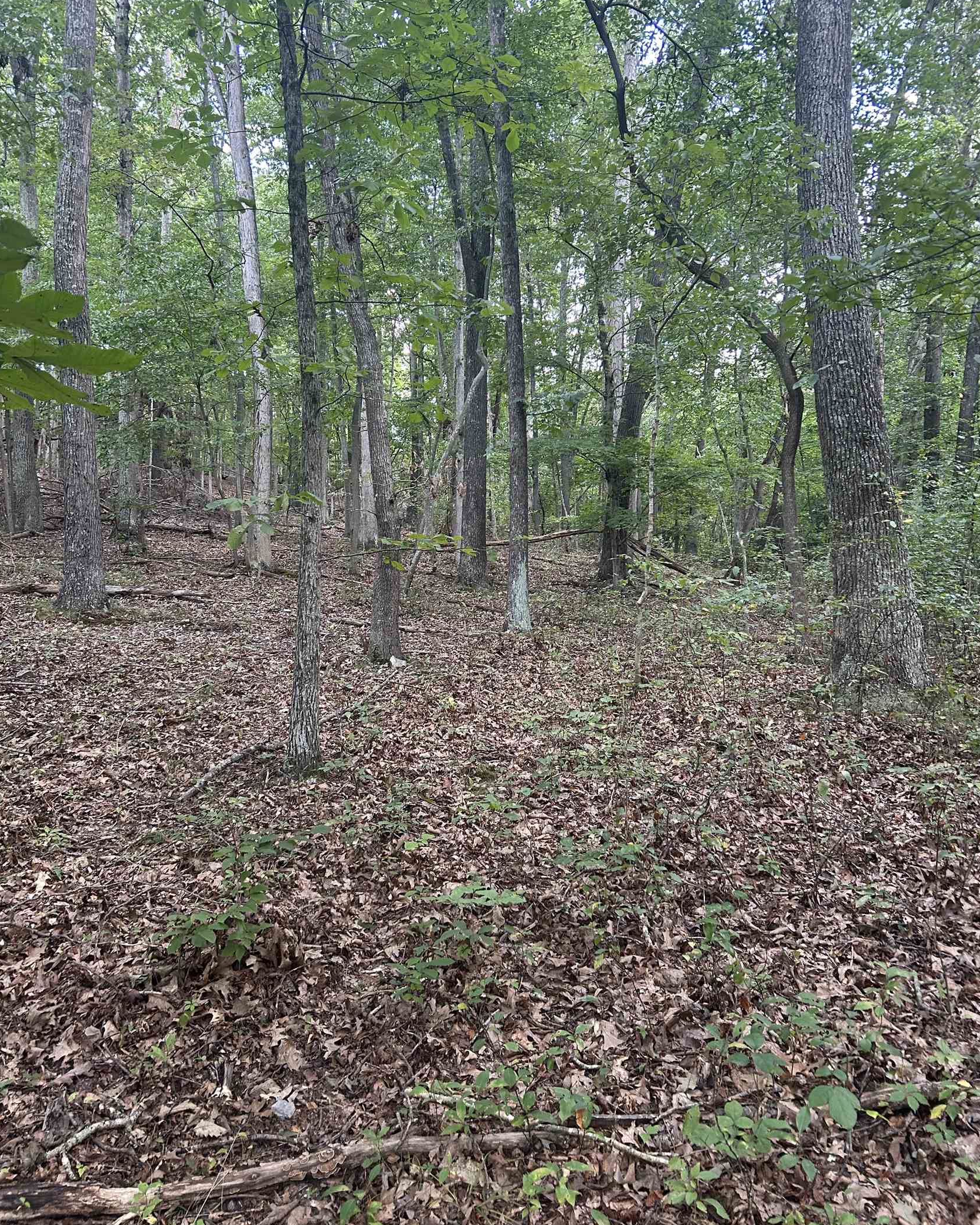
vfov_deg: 62.1
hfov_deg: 51.5
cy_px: 552
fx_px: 1015
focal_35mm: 28
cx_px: 476
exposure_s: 1/60
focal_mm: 5.7
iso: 200
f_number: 1.5
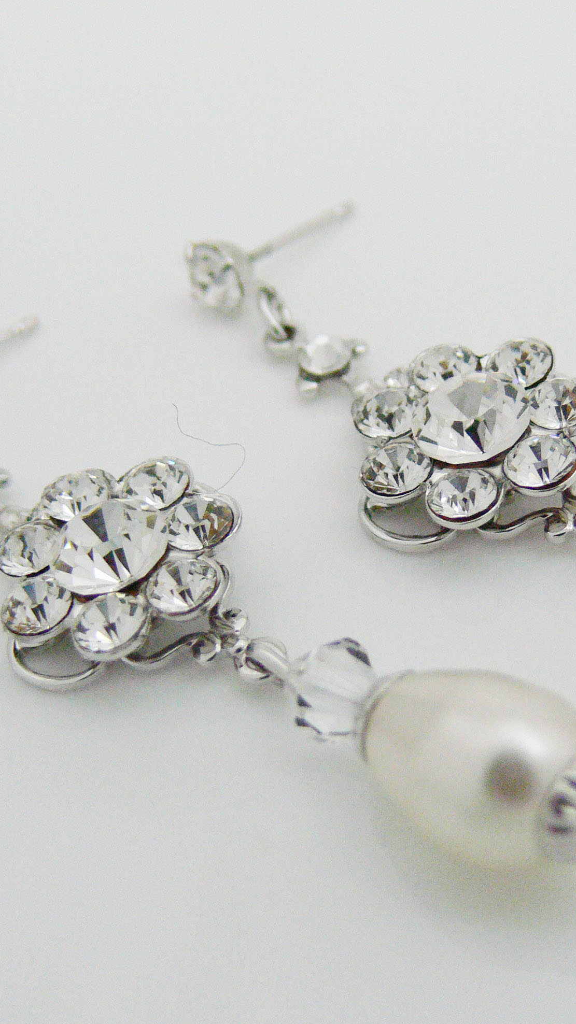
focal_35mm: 63
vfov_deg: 33.3
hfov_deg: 19.1
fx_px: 1711
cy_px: 491
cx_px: 357
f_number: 2.8
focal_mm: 7.4
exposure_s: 1/25
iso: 200
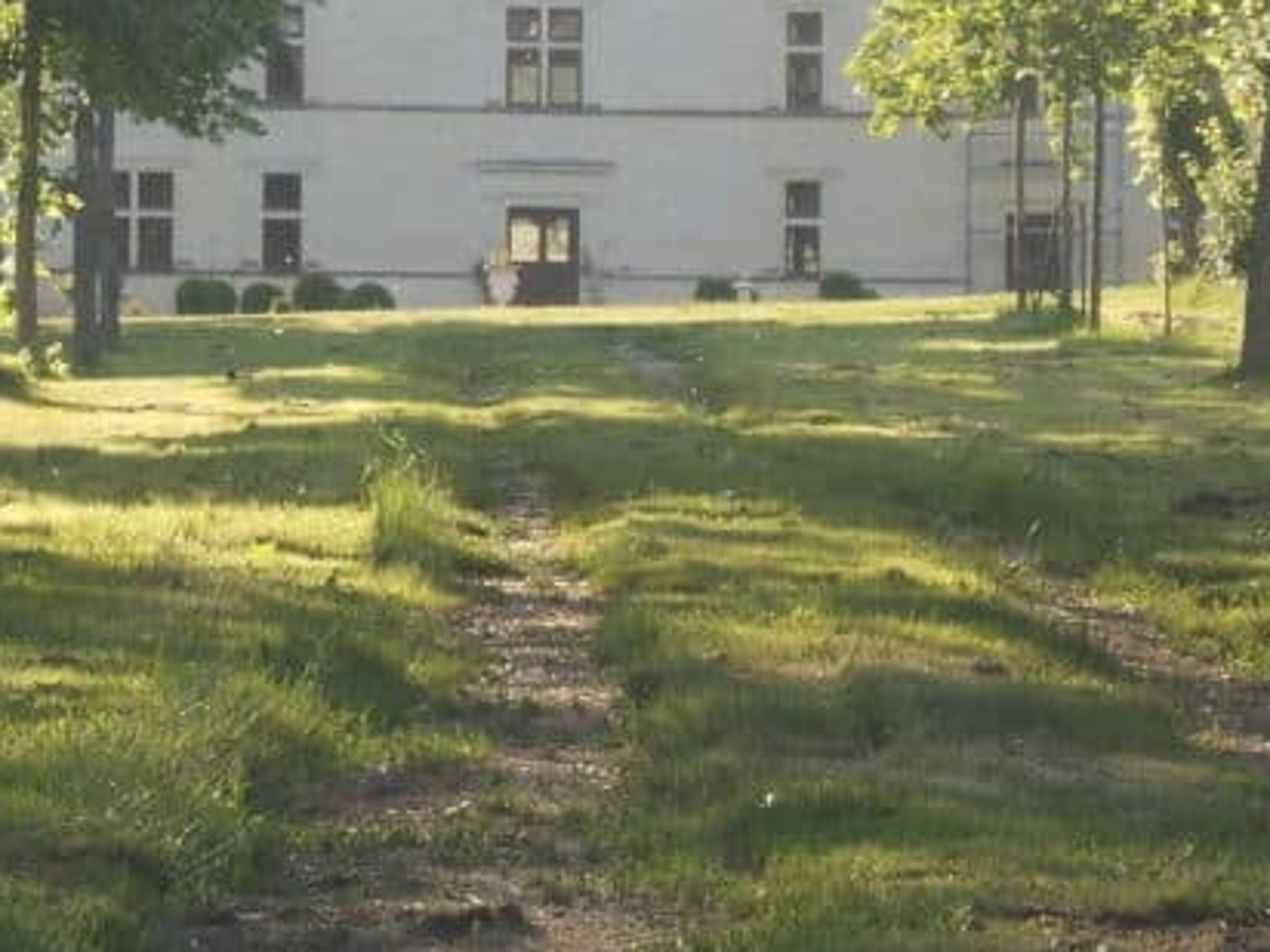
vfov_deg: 5.4
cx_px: 493
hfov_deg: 7.2
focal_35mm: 274
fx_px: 10053
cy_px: -83
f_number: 5.8
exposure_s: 1/100
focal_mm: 16
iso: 80
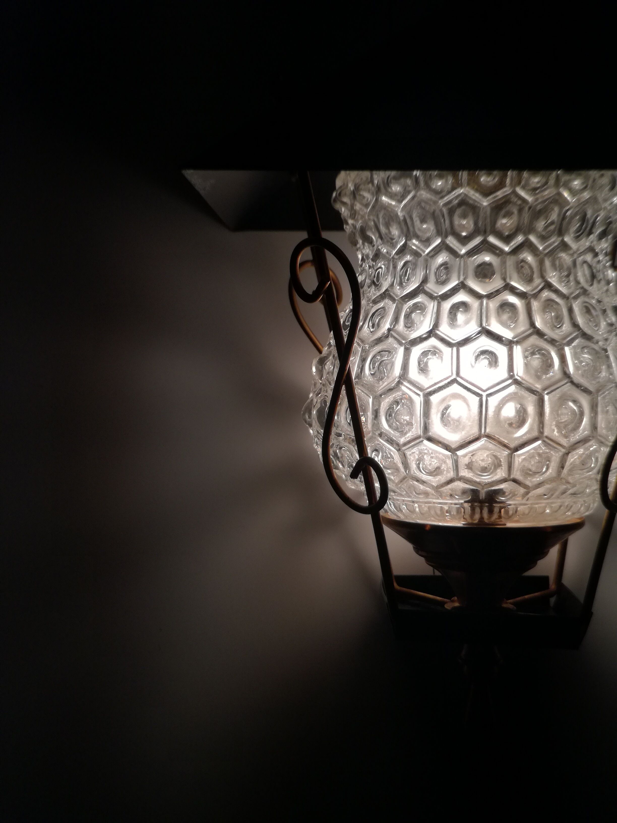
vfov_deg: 58.4
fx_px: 737
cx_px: 308
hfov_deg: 45.4
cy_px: 412
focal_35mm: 31
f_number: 2
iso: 50
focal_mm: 3.79
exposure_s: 1/388
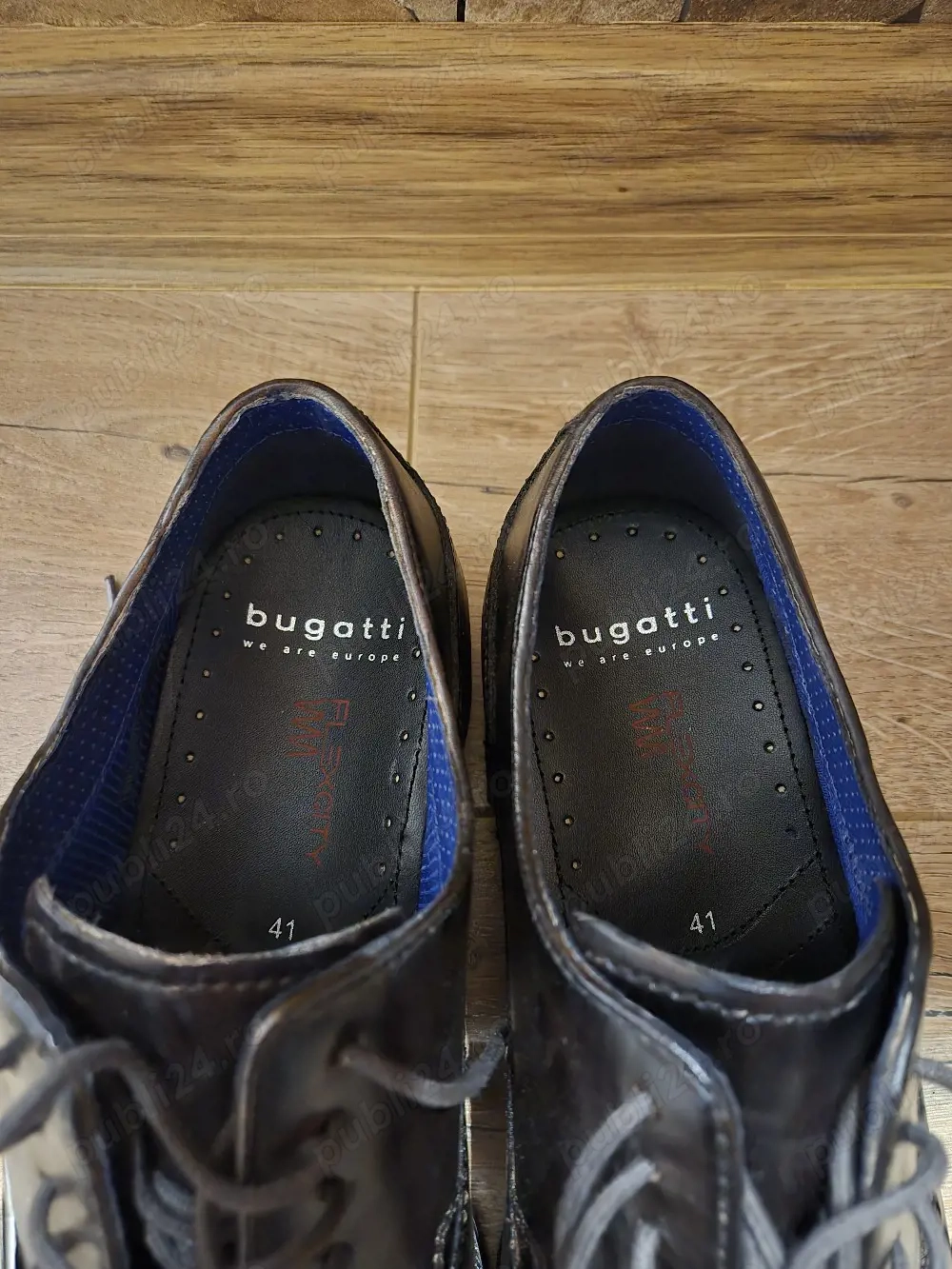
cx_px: 476
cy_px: 634
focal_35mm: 23
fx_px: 843
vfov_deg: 73.9
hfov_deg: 58.9
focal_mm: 5.4
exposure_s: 1/33.3
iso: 2500
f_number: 1.8
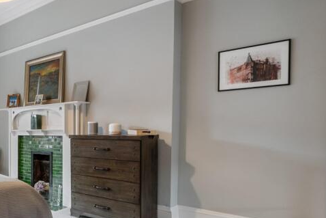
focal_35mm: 30
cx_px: -2
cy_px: 142
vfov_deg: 43.1
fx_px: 272
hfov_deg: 49.9
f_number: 8
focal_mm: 14
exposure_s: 1/4
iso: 640
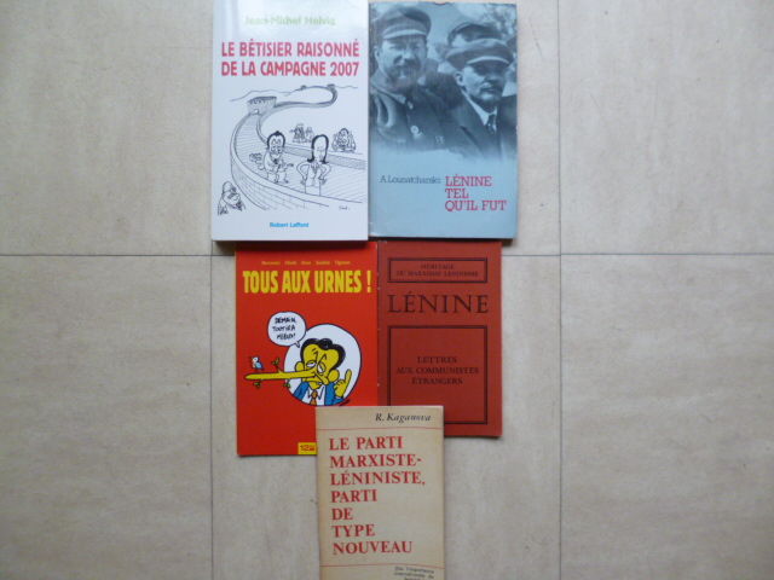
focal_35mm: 24
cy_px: 290
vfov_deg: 56.8
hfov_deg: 71.6
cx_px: 387
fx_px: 537
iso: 250
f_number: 2.5
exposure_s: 1/60
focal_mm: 4.3
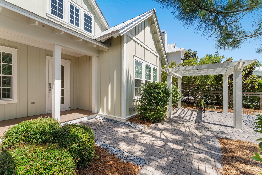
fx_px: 102
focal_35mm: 14
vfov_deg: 81.2
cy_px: 88
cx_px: 131
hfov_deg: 104.3
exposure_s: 1/60
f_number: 9
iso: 50
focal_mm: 14
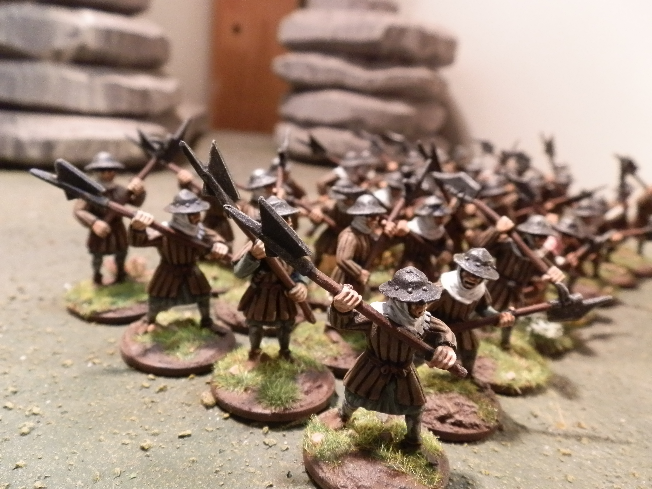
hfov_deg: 63.4
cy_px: 244
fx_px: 527
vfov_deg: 49.7
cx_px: 326
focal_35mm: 28
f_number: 3.1
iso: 400
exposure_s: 1/40
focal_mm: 5
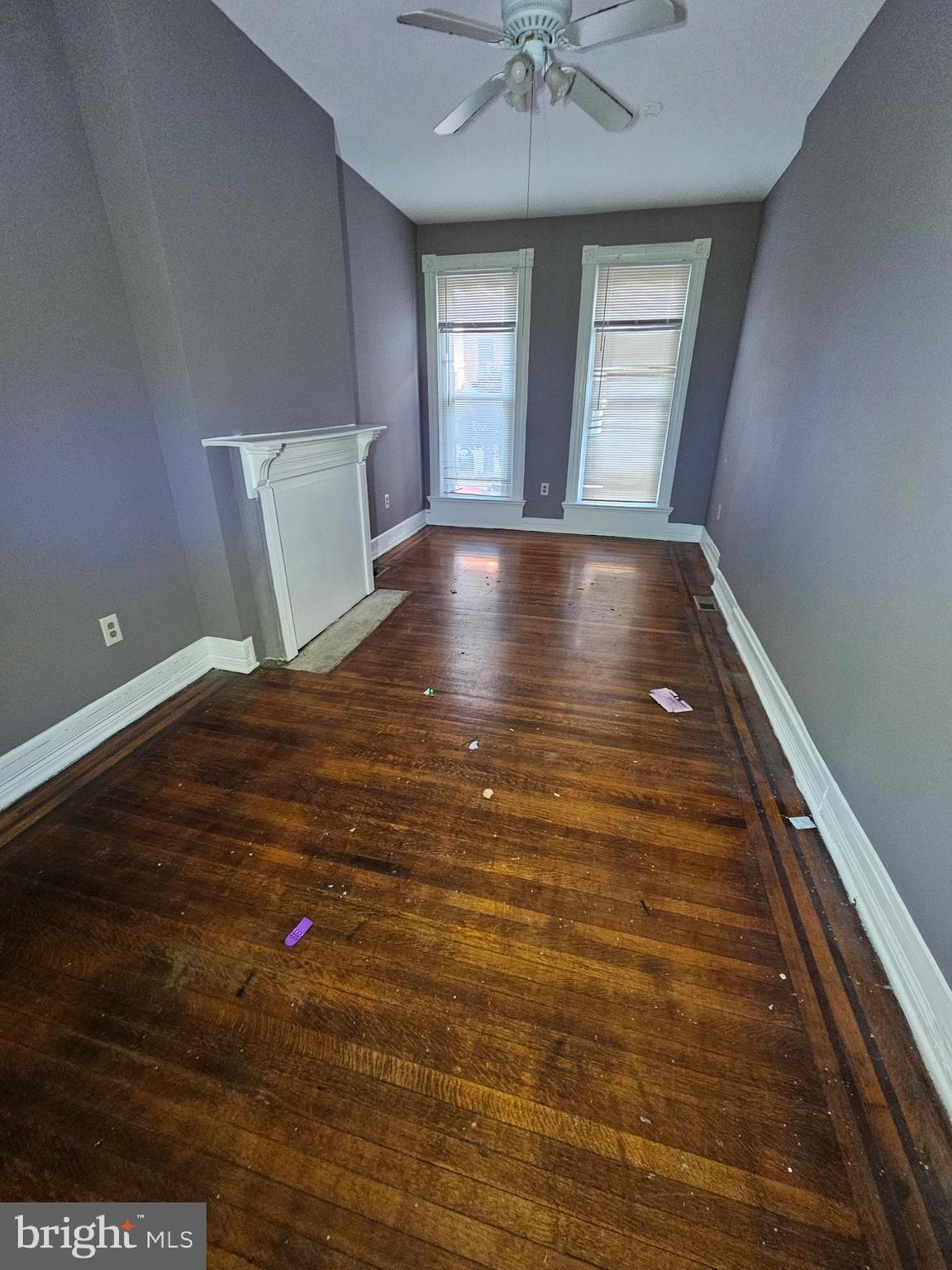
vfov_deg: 106.2
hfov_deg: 89.9
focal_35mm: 13
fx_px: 477
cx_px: 476
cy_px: 635
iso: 500
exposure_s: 1/30
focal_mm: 2.2
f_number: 2.2
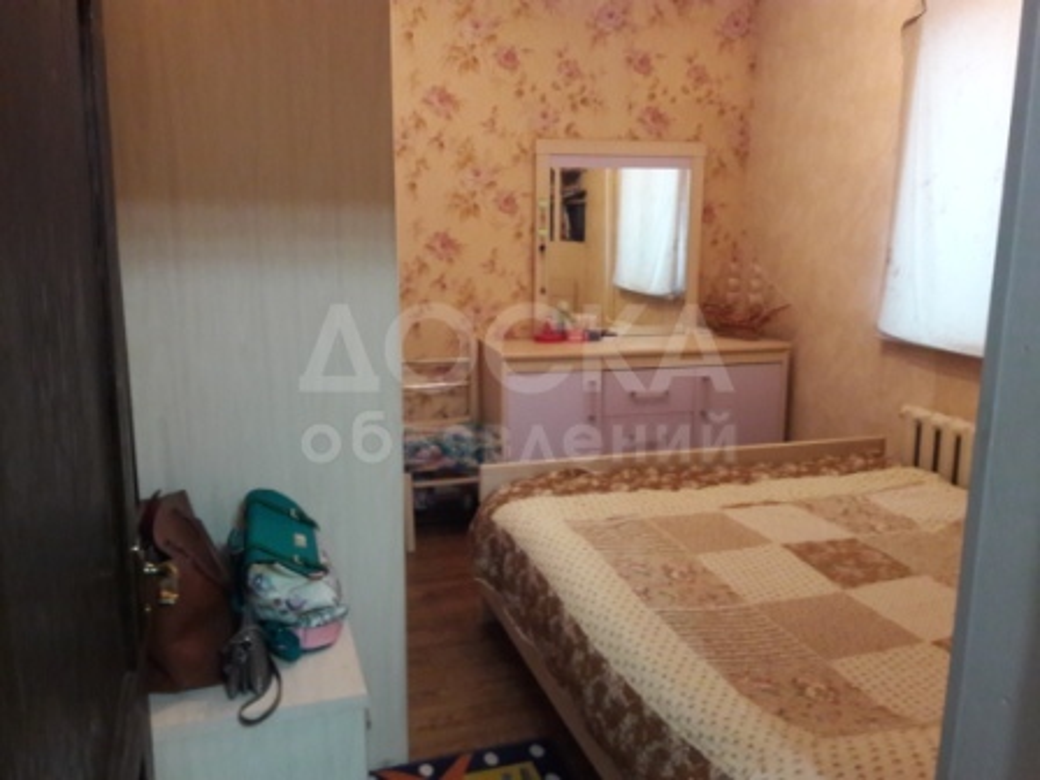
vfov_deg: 49.7
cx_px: 520
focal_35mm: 28
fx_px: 841
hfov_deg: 63.4
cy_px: 390
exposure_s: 1/17
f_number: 1.9
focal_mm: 3.7
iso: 250
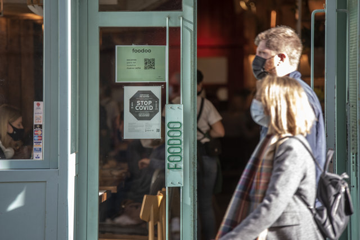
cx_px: 180
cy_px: 120
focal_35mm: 210
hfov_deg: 9.8
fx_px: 2100
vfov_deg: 6.5
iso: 400
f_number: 4
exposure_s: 1/200
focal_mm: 210
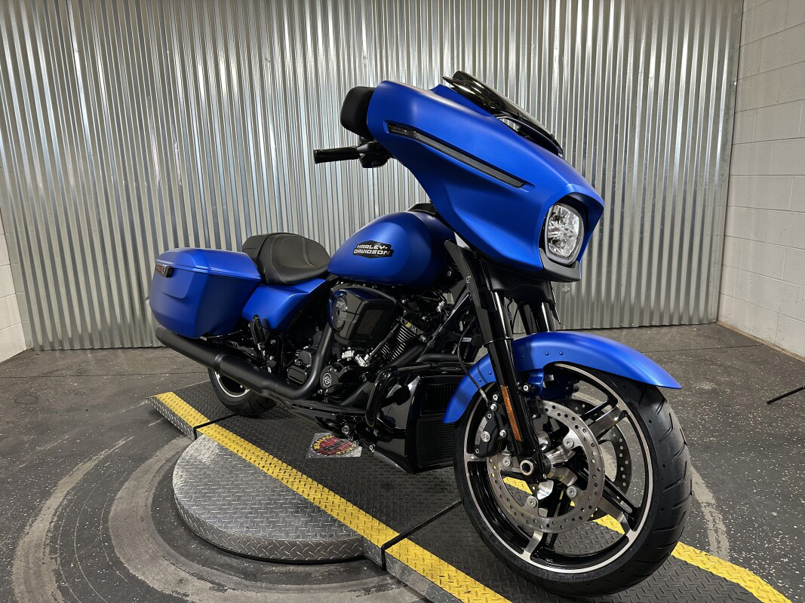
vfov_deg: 56.8
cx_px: 402
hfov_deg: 71.6
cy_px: 302
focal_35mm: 24
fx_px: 558
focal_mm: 6.86
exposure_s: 1/60
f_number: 1.78
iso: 160
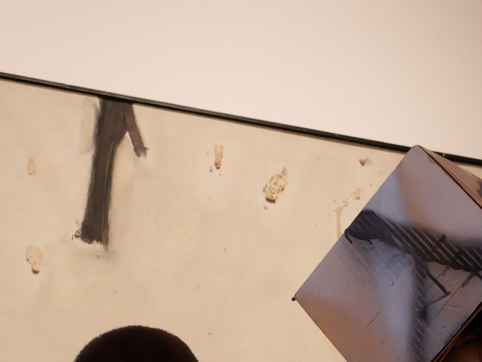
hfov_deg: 13.8
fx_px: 1978
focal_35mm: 142
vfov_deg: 9.9
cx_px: 58
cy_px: 669
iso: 1600
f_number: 3.6
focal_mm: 15
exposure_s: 1/50
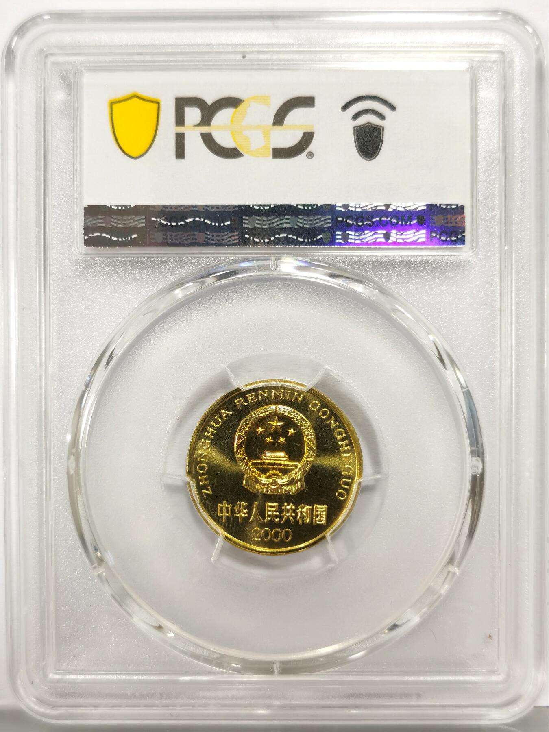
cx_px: 274
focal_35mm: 54
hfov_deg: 27.0
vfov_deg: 35.5
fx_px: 1142
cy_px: 366
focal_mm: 5.56
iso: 125
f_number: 16
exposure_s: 1/100
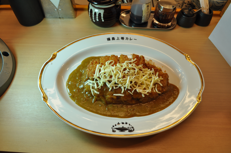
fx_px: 173
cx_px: 116
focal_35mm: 27
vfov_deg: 47.8
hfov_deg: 67.4
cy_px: 76
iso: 280
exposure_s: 1/125
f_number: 5.6
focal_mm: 18
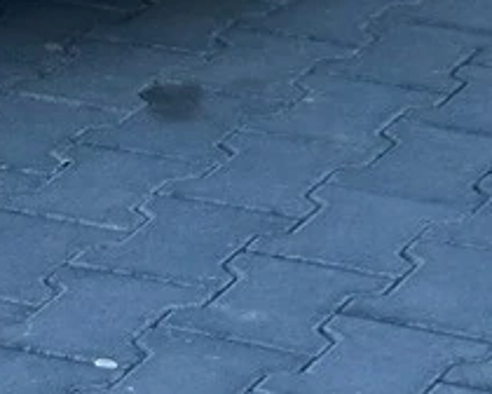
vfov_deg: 5.0
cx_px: 54
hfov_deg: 6.5
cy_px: -753
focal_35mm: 298
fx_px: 4339
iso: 64
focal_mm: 6.86
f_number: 1.78
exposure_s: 1/1475
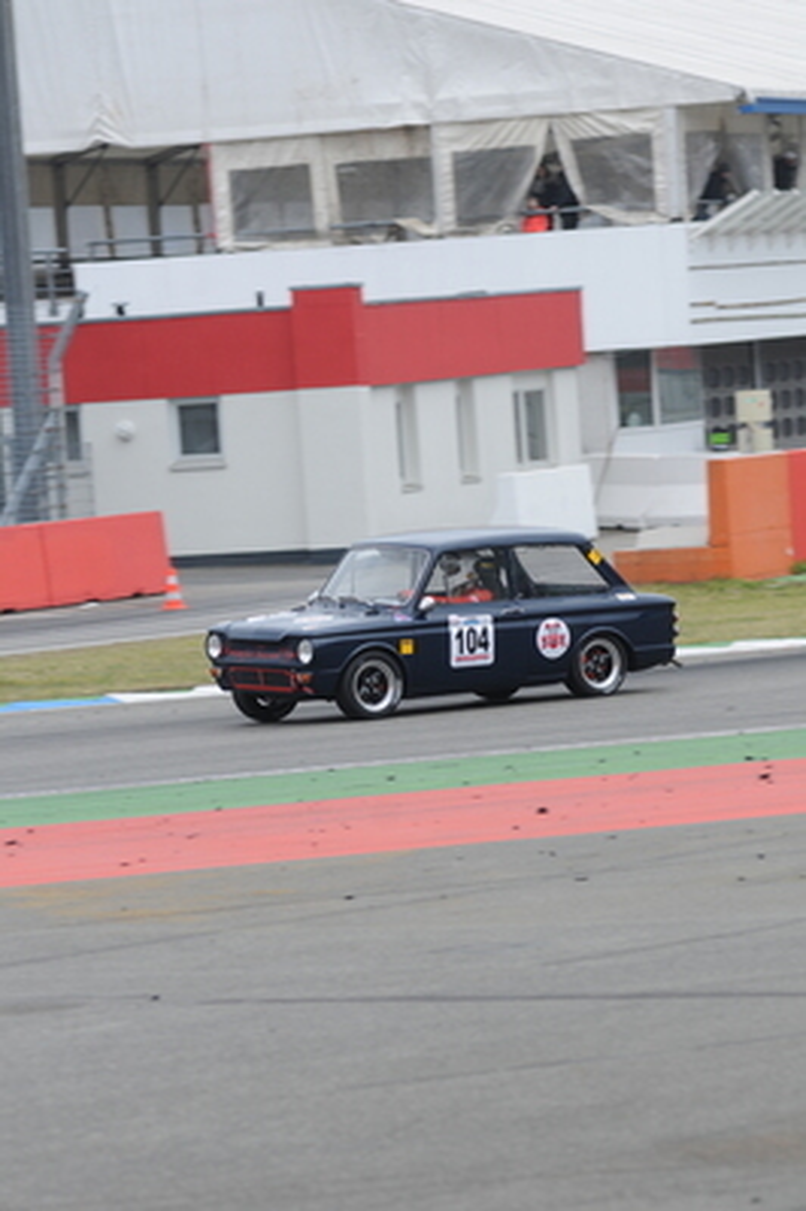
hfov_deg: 7.3
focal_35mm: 188
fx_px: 6307
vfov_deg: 11.0
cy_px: 606
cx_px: 403
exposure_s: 1/500
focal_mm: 125
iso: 200
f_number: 4
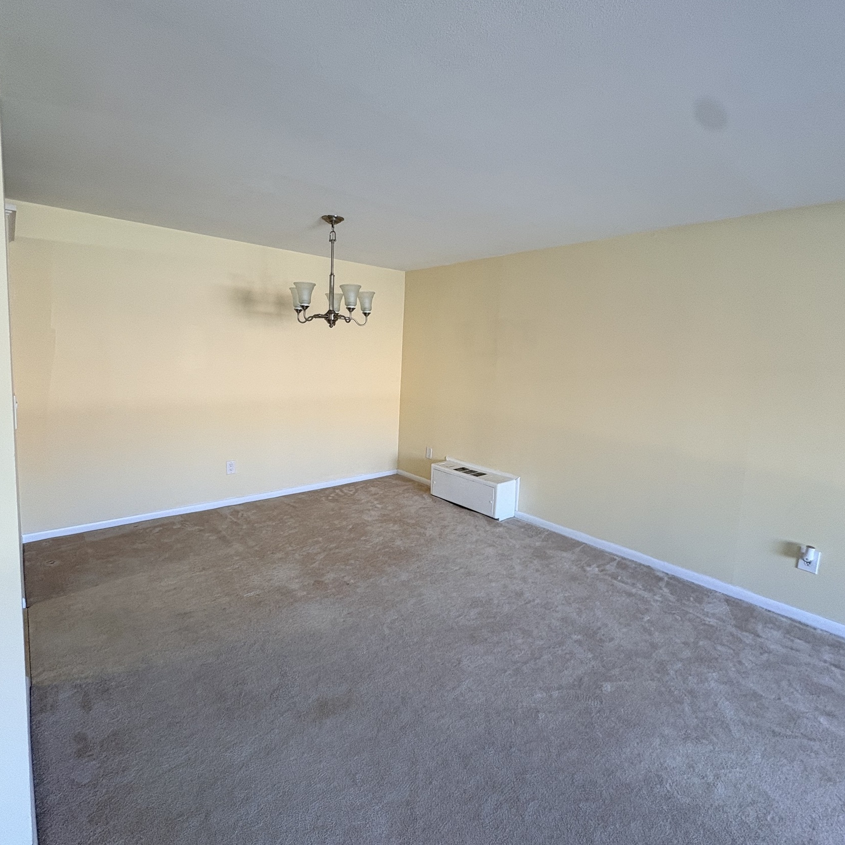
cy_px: 397
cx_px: 416
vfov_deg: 83.9
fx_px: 469
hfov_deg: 84.0
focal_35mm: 17
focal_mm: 2.22
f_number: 2.2
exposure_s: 1/120
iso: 160
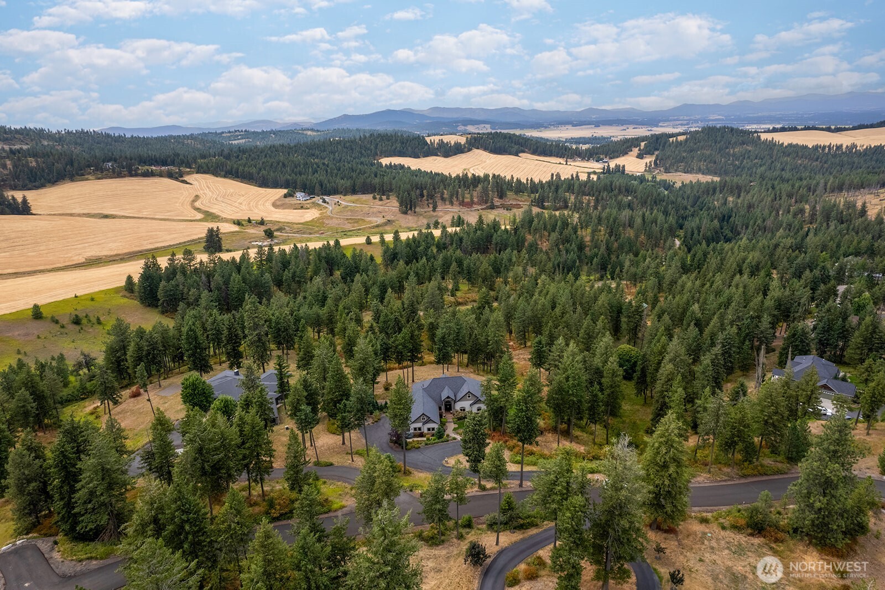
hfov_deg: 78.6
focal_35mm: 22
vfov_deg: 57.2
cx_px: 442
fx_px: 541
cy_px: 295
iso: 100
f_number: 2.8
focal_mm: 8.38
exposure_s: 1/800
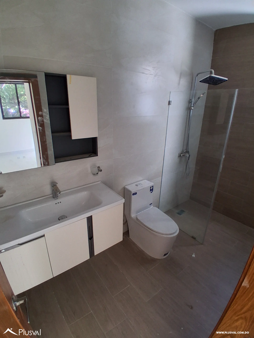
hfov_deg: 74.7
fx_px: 166
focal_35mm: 17
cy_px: 169
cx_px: 127
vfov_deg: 91.0
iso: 160
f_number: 2.2
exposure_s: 1/40
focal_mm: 1.4
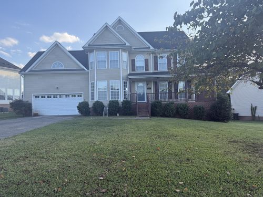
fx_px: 182
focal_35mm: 24
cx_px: 132
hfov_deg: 71.6
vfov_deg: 56.8
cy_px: 98
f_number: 1.78
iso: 100
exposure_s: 1/931
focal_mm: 6.76
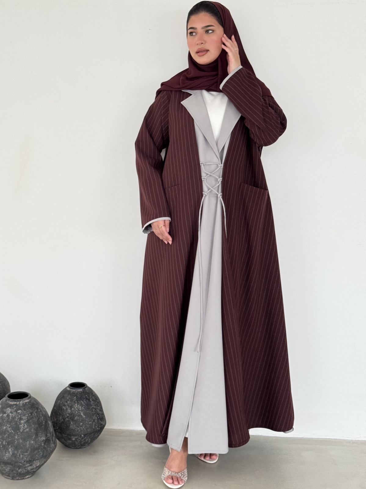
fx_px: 677
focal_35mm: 48
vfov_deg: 39.7
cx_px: 183
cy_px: 244
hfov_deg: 30.3
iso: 100
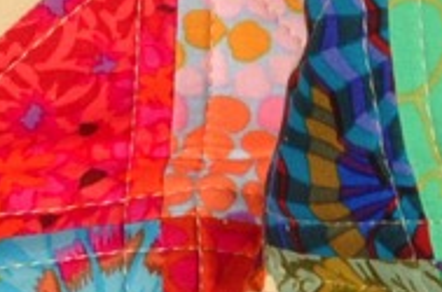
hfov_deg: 2.0
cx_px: 426
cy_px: -659
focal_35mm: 1014
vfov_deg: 1.3
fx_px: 12418
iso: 200
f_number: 11
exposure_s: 1/500
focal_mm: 85
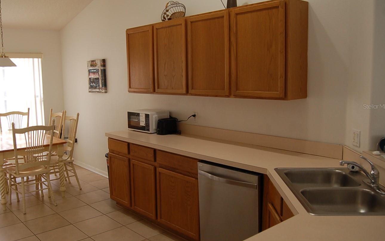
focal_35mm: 32
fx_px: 336
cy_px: 106
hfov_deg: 59.4
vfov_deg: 39.4
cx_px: 167
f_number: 4
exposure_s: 1/60
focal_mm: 18
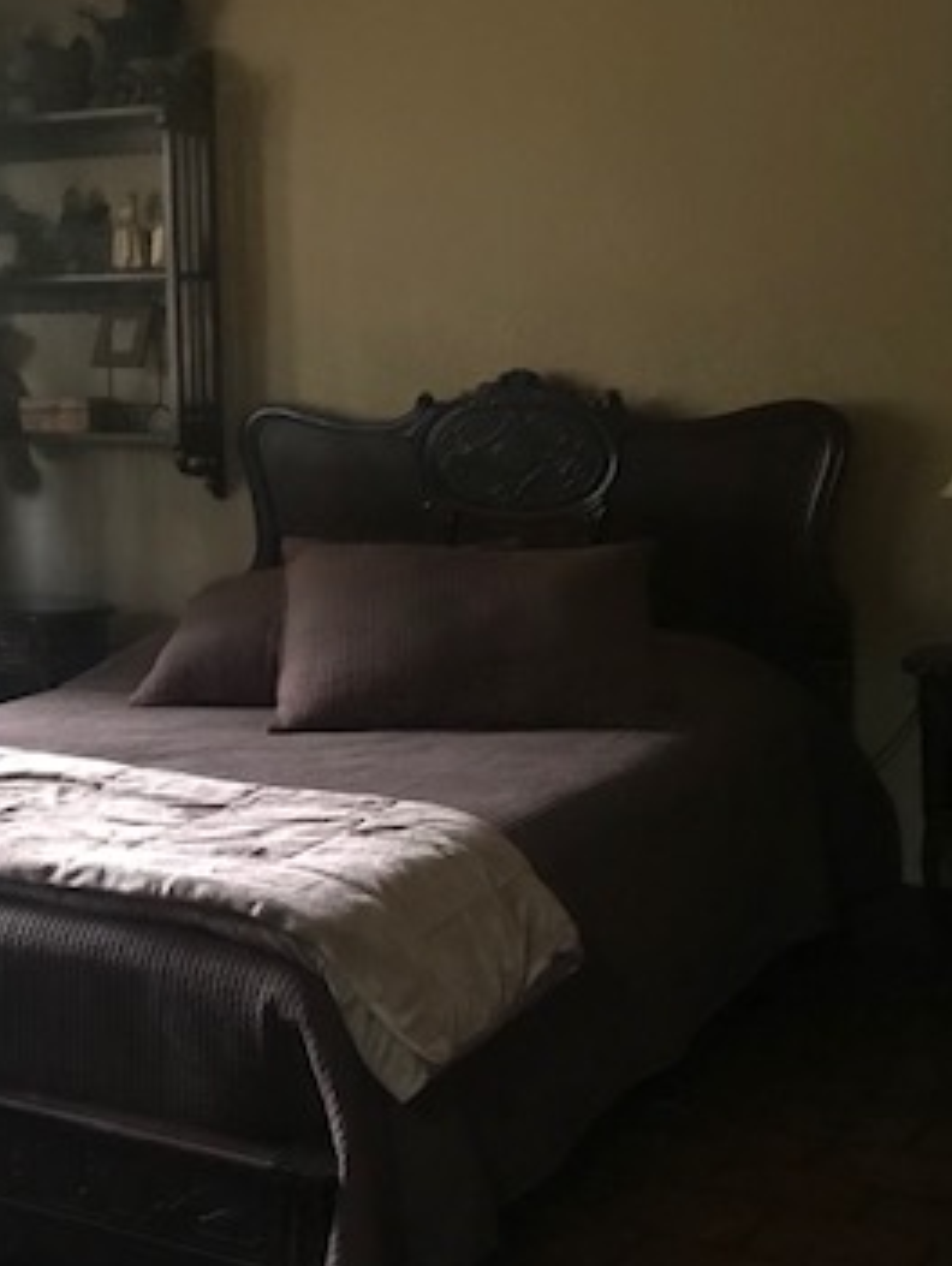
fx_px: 1867
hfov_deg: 28.5
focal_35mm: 51
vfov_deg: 37.4
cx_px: 382
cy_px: 541
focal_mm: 3.99
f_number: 1.8
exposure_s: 1/5
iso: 100
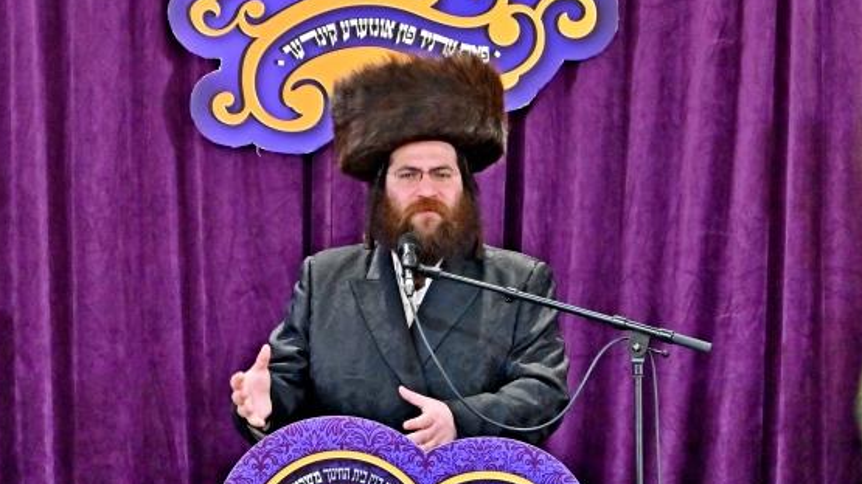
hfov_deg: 7.8
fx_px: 6353
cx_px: 415
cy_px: 413
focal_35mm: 278
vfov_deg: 4.4
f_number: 4
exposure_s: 1/200
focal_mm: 96
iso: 1000
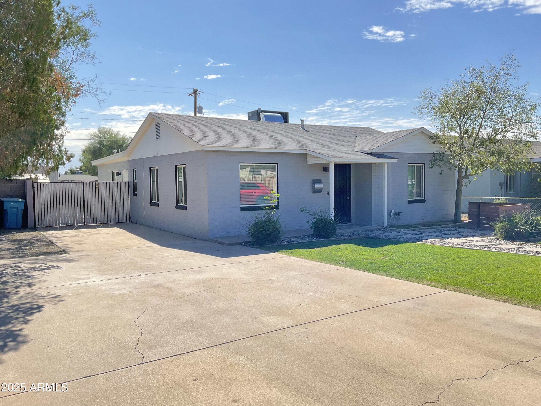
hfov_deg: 61.7
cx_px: 270
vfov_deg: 48.2
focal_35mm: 29
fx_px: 453
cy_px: 203
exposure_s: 1/898
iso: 25
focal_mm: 3
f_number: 1.8
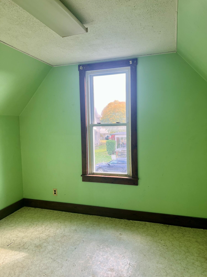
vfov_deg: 67.3
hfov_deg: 53.1
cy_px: 138
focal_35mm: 26
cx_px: 104
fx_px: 207
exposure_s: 1/128
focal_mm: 5.7
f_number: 1.5
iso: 40
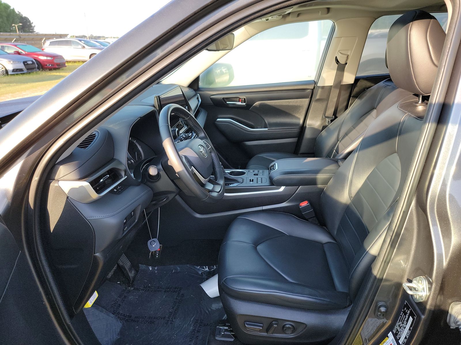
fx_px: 320
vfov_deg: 56.8
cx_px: 230
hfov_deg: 71.6
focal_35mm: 24
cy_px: 172
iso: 75
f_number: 1.8
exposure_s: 1/119
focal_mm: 6.7
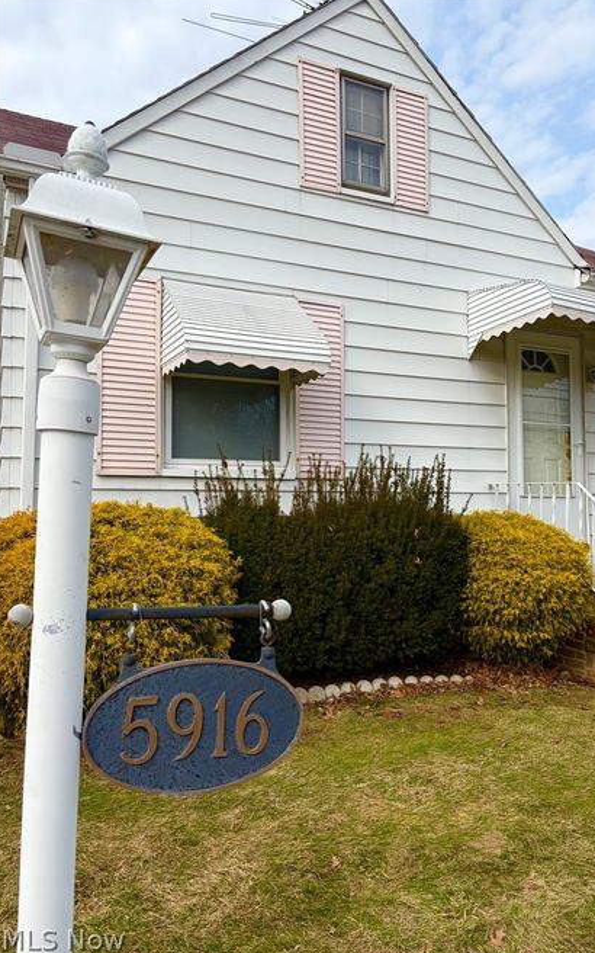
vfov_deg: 66.5
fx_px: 726
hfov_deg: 44.3
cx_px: 357
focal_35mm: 28
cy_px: 477
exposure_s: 1/2639
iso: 50
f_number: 1.6
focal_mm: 5.96
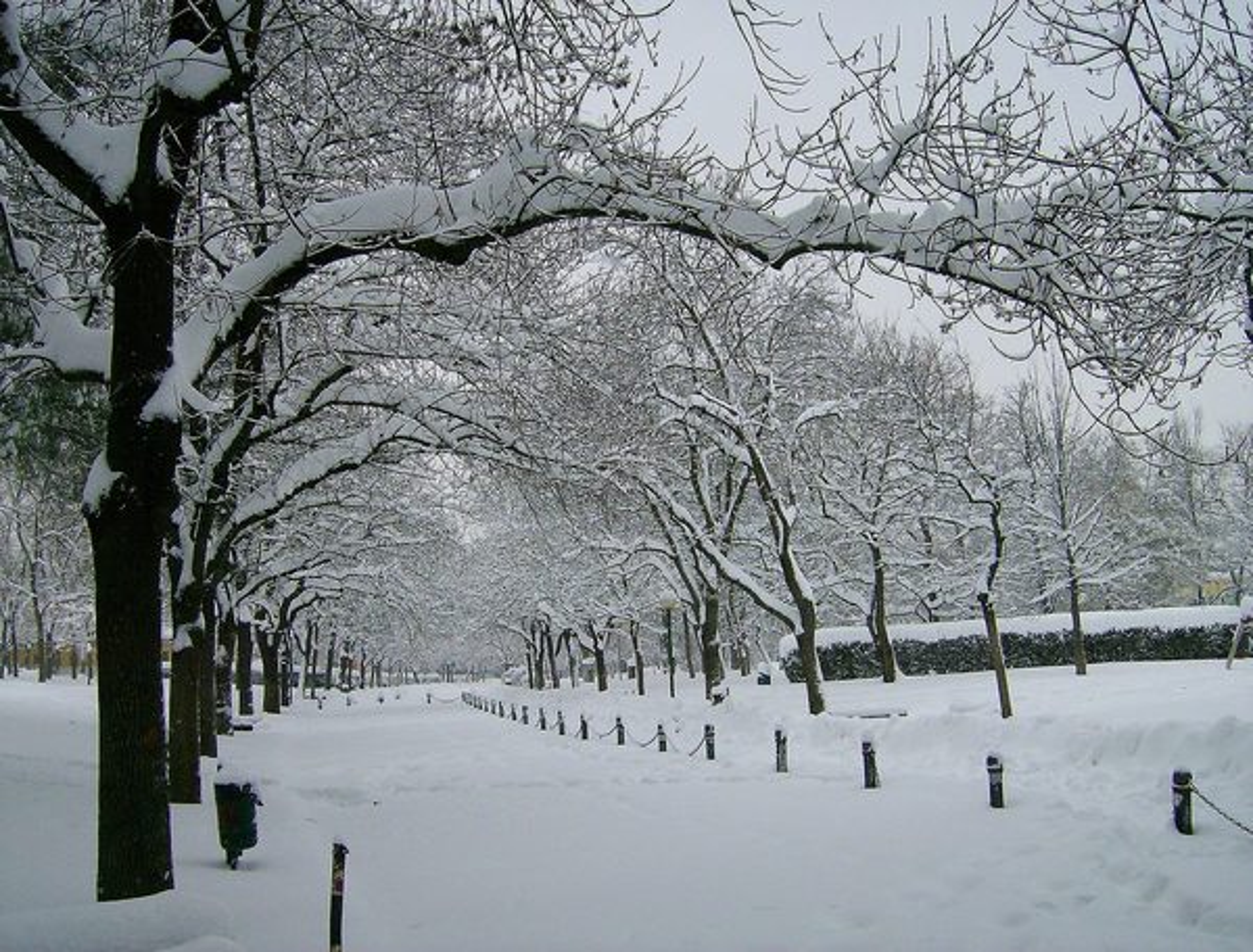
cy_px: 476
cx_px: 626
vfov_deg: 40.0
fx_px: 1309
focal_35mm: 36
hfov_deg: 51.1
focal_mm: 6
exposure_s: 1/374
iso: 100
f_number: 4.7
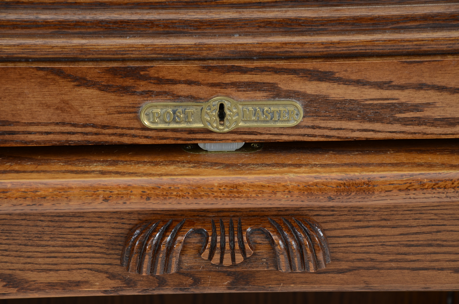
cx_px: 230
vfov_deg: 8.7
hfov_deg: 13.1
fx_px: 2004
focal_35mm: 158
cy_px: 152
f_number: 8
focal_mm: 105
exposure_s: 1/80
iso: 160
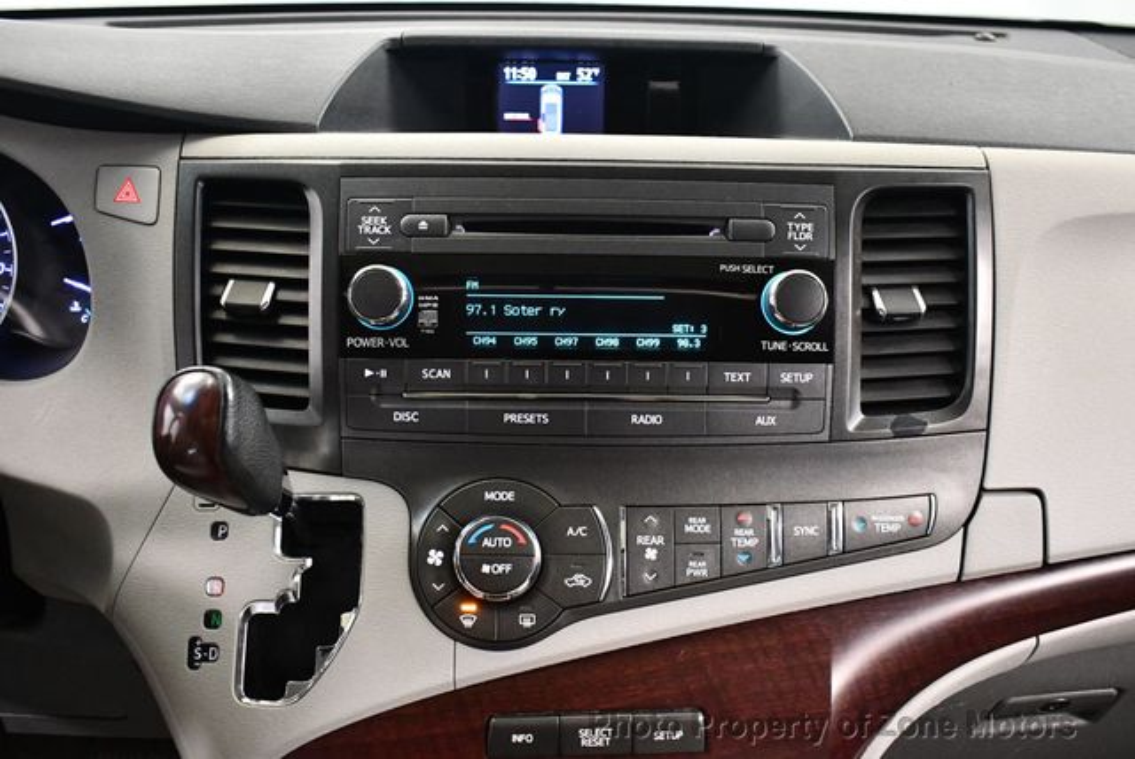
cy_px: 380
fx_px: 1136
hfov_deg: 53.1
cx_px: 568
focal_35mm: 36
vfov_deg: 36.9
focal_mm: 18
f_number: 3.5
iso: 3200
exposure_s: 1/80
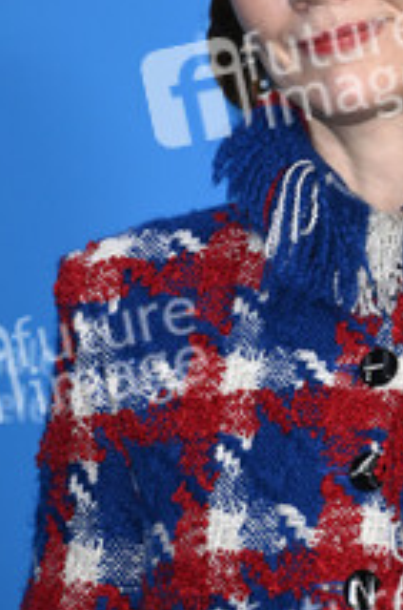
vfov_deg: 5.5
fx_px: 6344
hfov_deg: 3.6
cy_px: 223
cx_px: 372
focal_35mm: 376
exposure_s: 1/250
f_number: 5.6
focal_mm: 200
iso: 1000
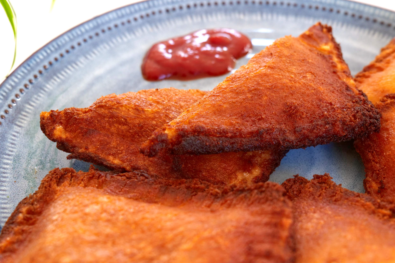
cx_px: 198
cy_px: 132
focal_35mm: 60
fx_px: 658
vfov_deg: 22.6
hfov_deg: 33.4
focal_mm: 60
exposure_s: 1/60
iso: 2500
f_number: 8
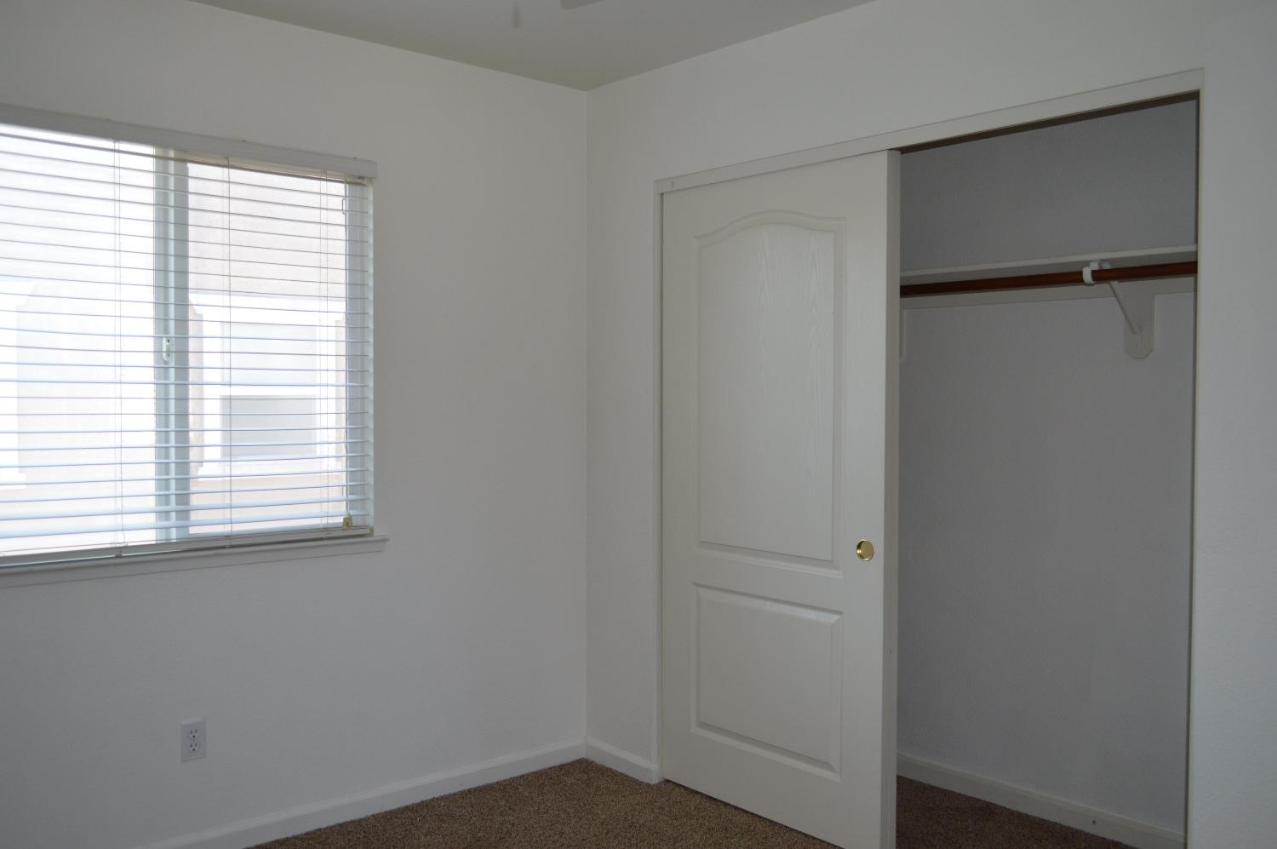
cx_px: 638
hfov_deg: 62.0
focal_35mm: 30
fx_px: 1063
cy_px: 424
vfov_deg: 43.5
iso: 400
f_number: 4
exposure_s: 1/100
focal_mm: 20
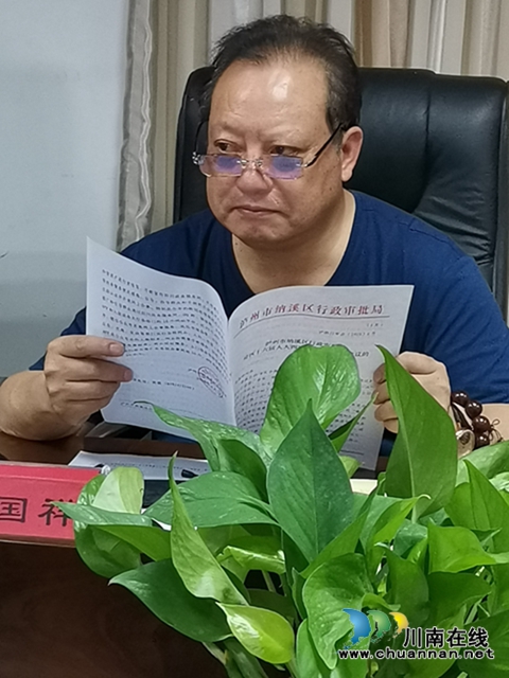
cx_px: 254
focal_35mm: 89
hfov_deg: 16.6
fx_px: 1745
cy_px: 339
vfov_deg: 22.0
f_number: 1.8
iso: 320
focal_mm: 5.5
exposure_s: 1/50
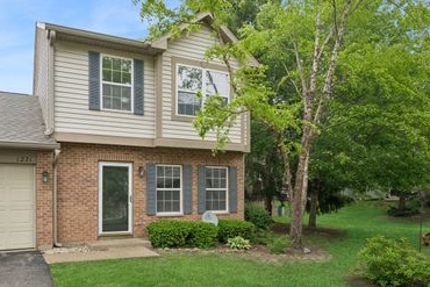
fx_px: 323
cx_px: 174
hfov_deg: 66.8
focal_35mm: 27
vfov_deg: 47.7
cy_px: 170
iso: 200
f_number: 9
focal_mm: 20
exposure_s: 1/10
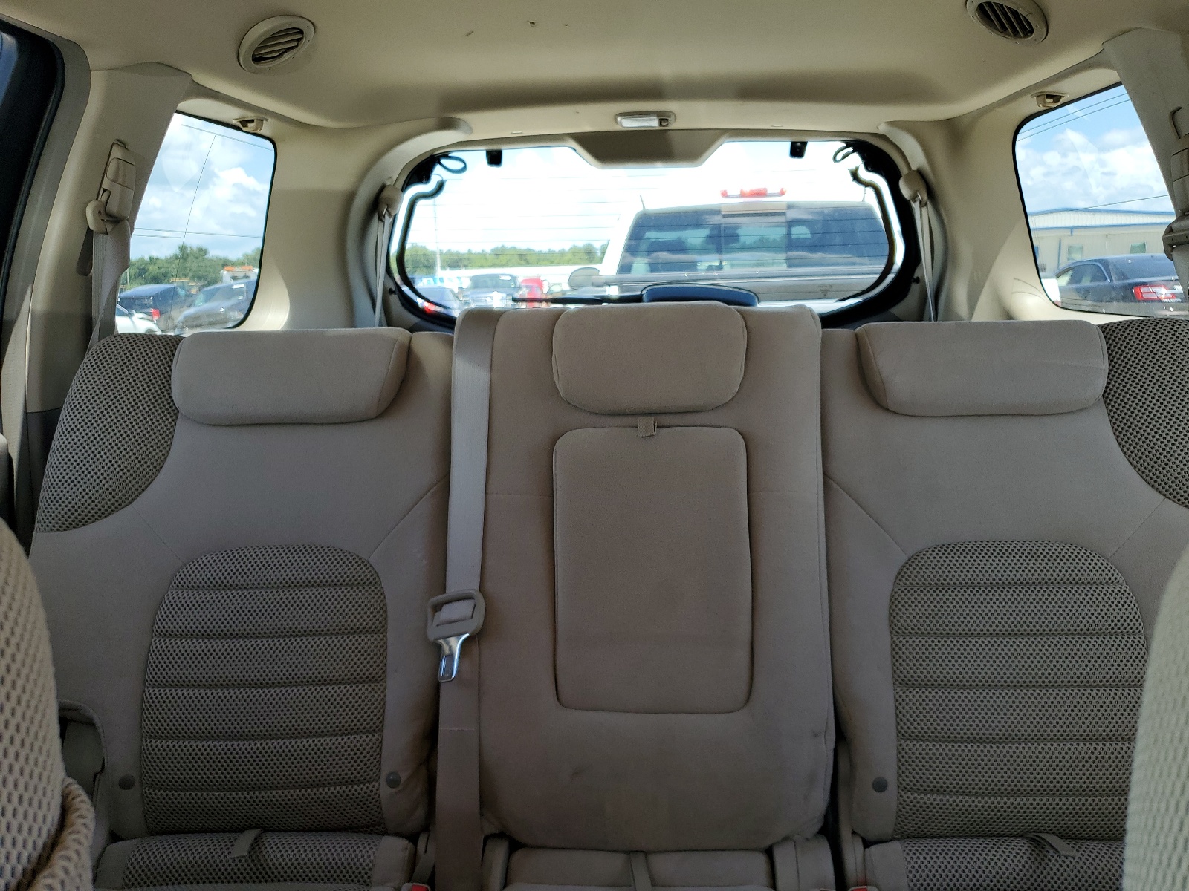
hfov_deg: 67.3
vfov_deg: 53.1
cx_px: 594
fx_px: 893
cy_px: 446
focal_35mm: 26
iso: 50
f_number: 1.5
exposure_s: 1/256
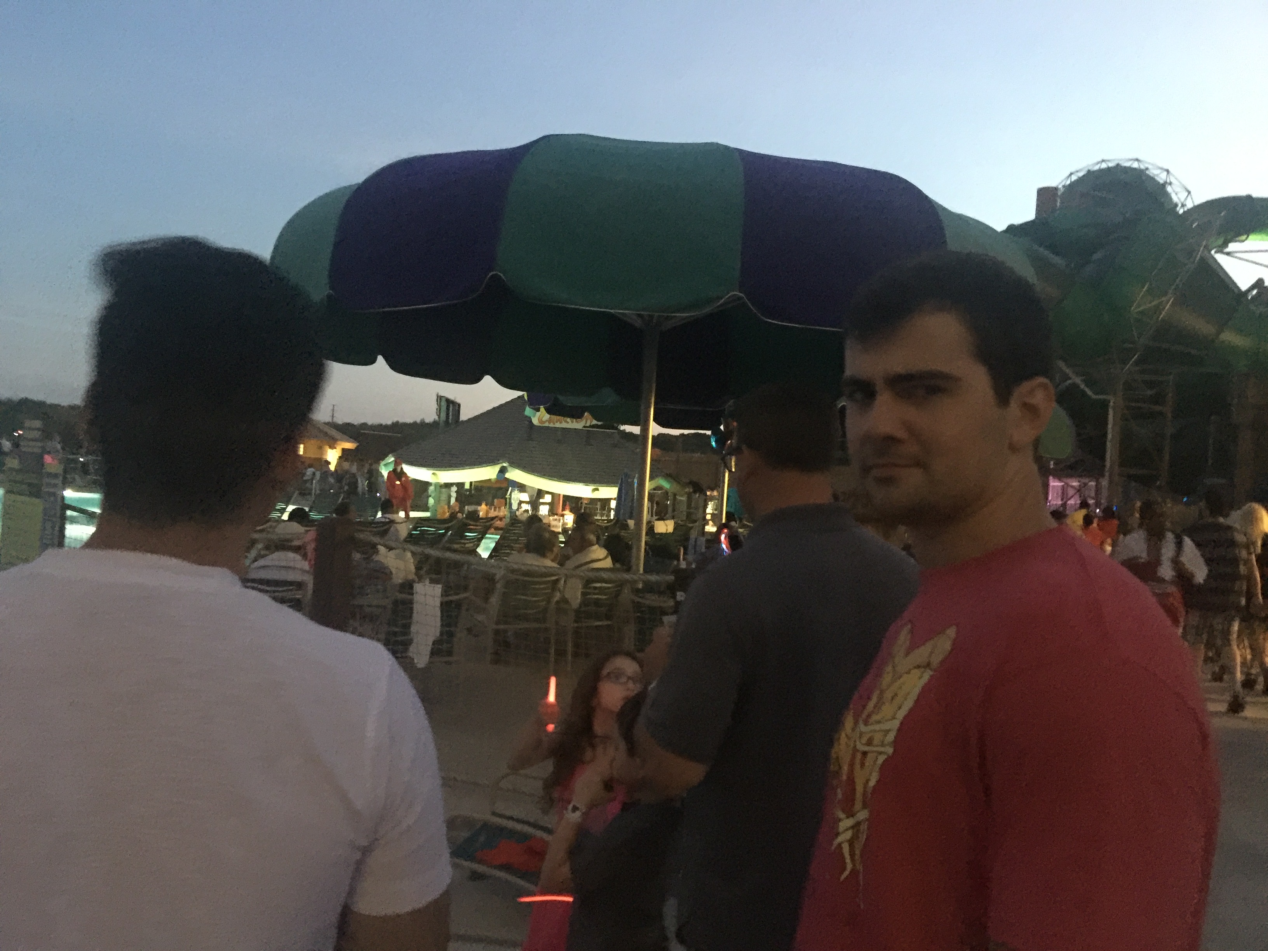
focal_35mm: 29
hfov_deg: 61.7
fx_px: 1062
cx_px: 634
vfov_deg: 48.2
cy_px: 476
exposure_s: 1/4
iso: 250
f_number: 2.2
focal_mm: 4.15
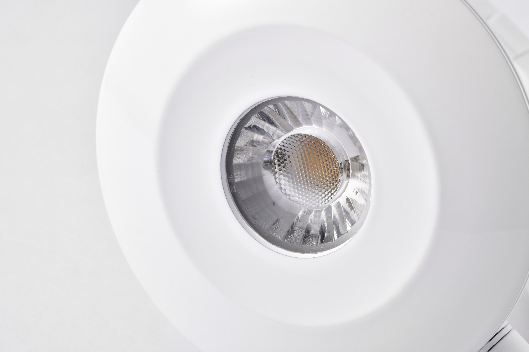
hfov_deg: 20.4
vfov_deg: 13.7
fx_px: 1469
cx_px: 264
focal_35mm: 100
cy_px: 176
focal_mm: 100
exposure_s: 1/80
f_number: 16
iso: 125
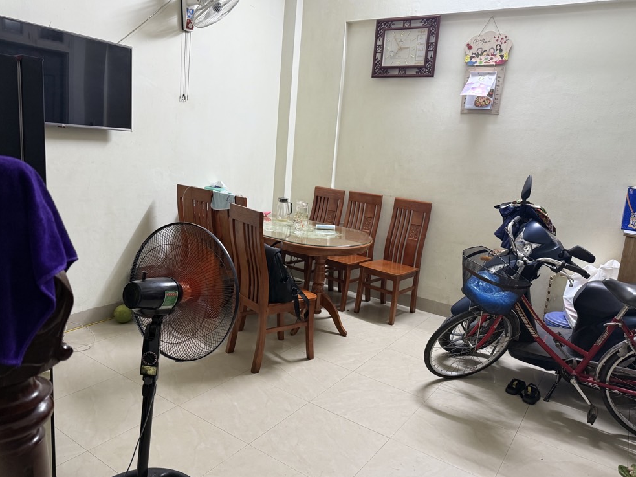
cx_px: 318
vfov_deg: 54.9
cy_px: 238
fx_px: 459
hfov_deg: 69.4
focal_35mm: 25
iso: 200
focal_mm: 6.76
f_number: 1.78
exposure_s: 1/50
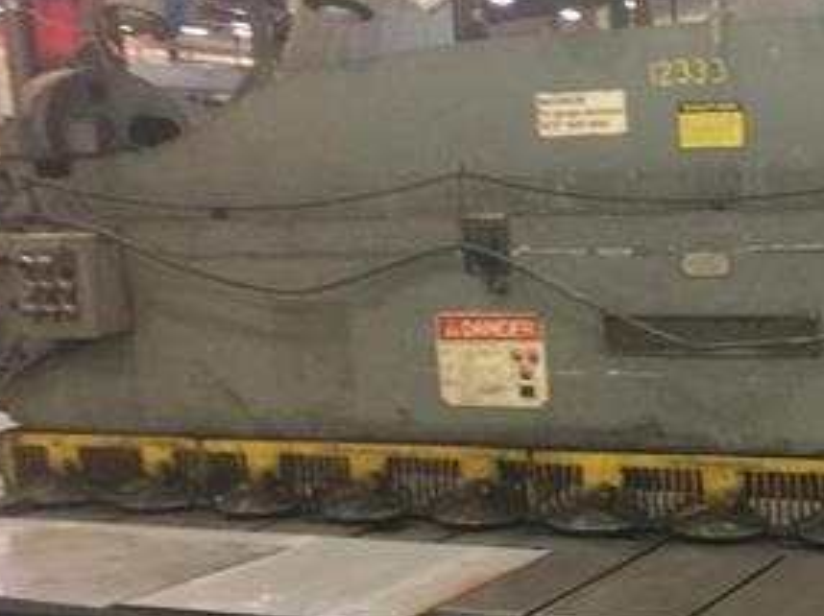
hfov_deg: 28.0
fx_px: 1546
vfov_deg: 22.4
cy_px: 443
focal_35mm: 65
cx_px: 830
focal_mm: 4.15
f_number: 2.2
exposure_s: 1/20
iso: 250
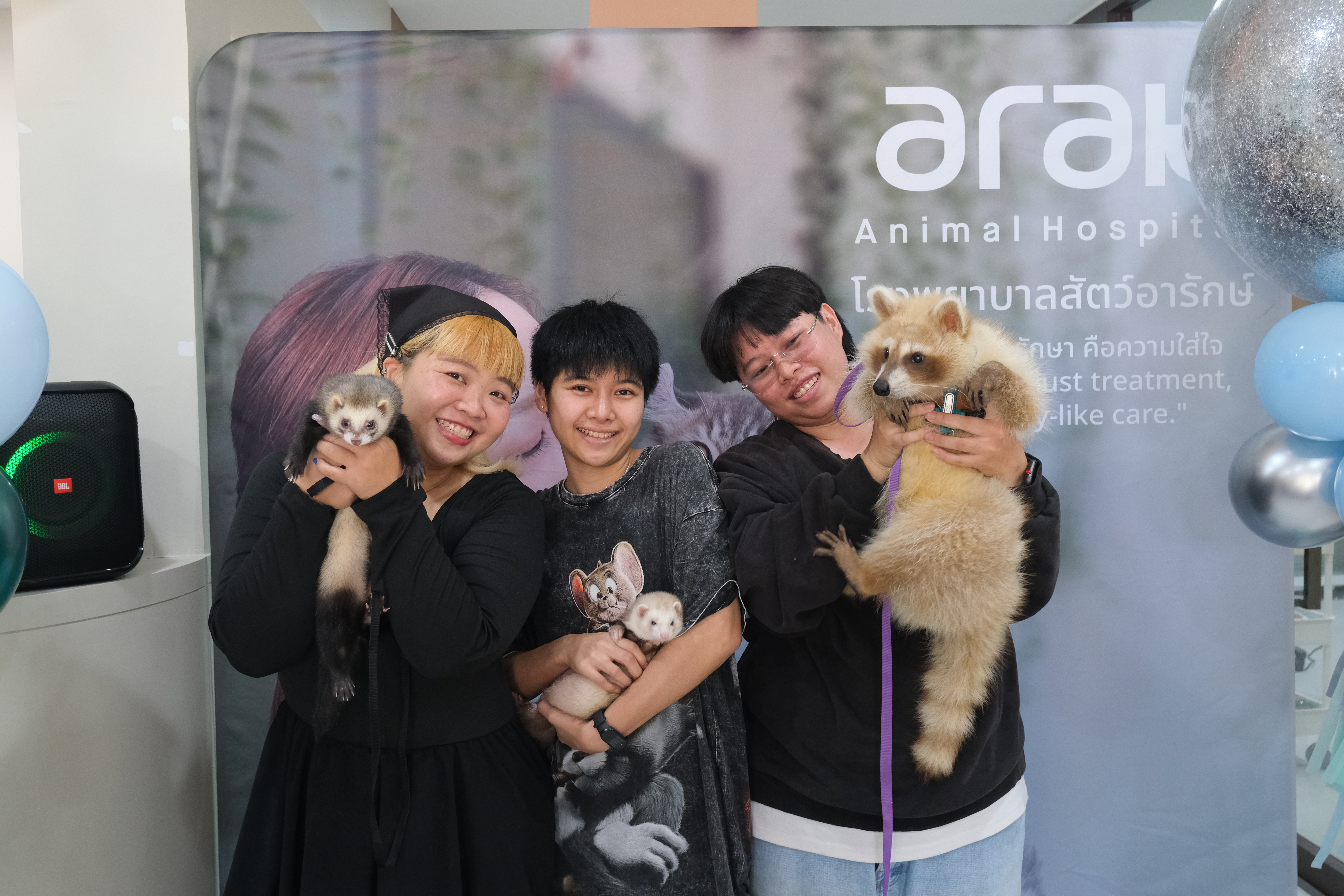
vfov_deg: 36.9
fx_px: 1344
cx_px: 672
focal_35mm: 36
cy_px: 448
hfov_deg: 53.1
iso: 1600
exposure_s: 1/60
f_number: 4.4
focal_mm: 24.2
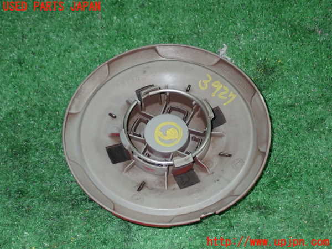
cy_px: 124
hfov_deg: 27.4
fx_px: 681
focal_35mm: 71
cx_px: 166
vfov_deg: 20.7
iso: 800
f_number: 11
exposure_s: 1/60
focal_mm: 12.73
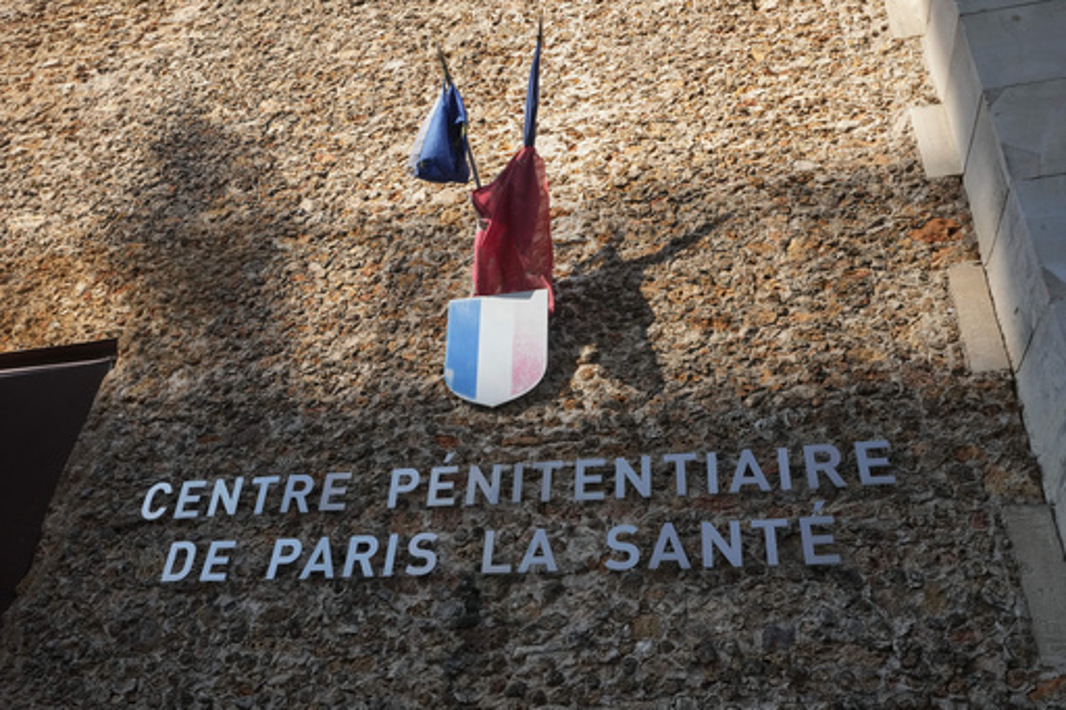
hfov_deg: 63.7
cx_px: 533
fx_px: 858
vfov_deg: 44.9
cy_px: 355
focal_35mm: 29
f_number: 16
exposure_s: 1/200
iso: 800
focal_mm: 29
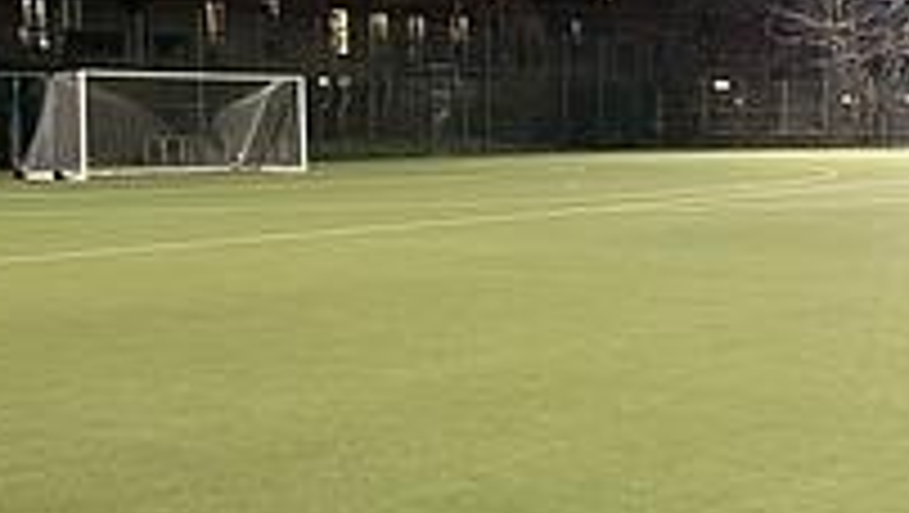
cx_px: 486
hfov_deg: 30.1
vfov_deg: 17.3
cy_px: 313
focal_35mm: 70
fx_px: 1689
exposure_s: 1/50
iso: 500
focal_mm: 5.7
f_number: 1.5
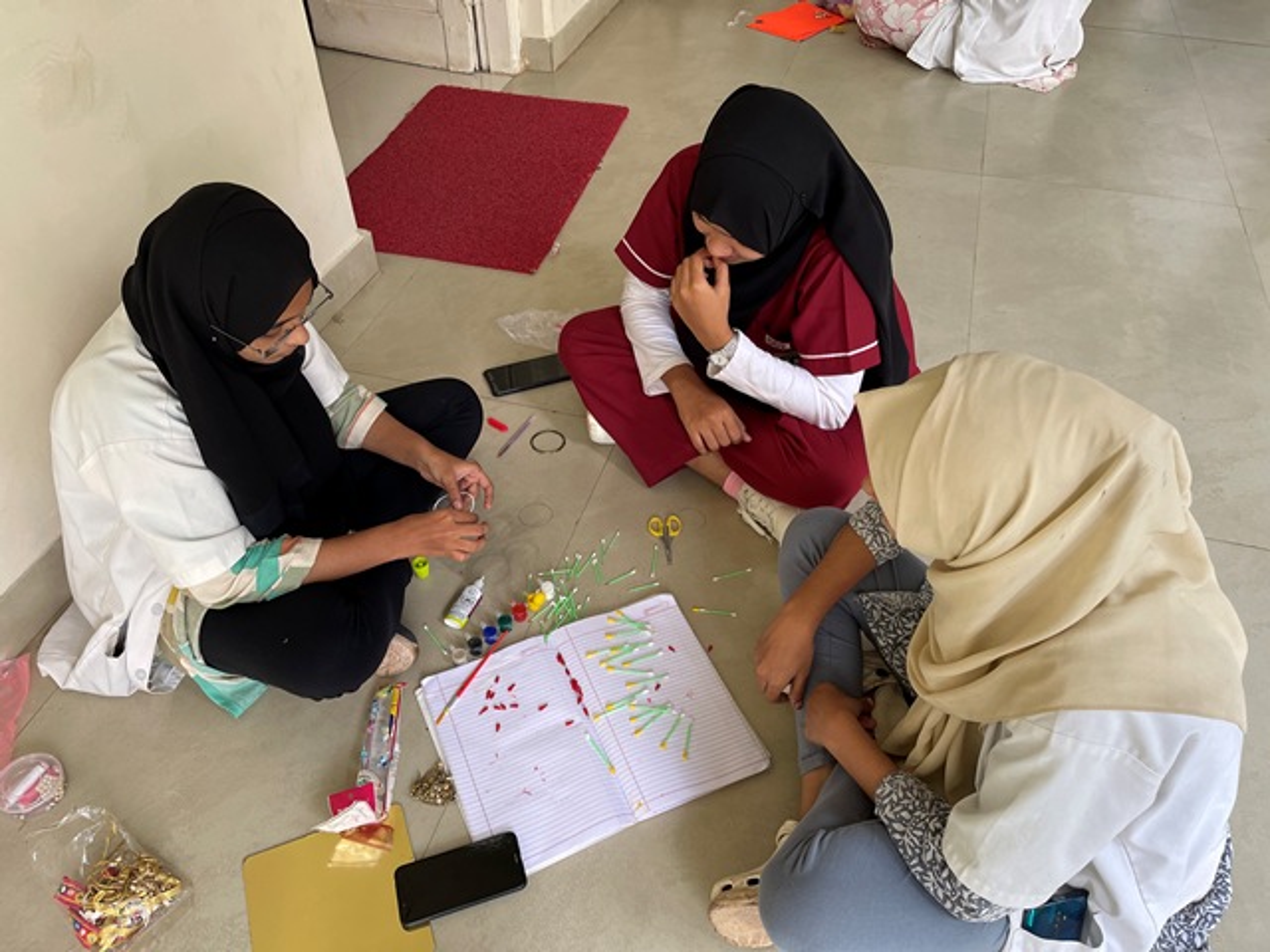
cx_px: 635
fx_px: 917
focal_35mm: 25
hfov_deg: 69.4
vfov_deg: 54.9
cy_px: 476
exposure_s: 1/121
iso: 125
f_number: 1.6
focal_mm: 5.1
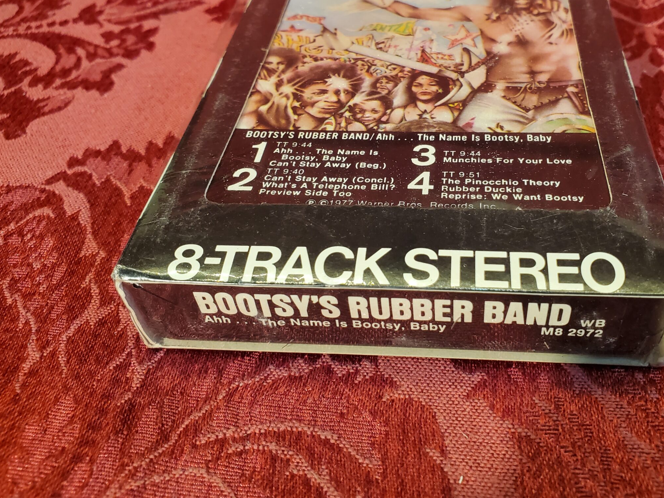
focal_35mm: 33
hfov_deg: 54.9
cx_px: 402
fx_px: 633
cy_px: 183
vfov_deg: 42.6
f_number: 2.4
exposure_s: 1/120
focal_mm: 4.3
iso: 200
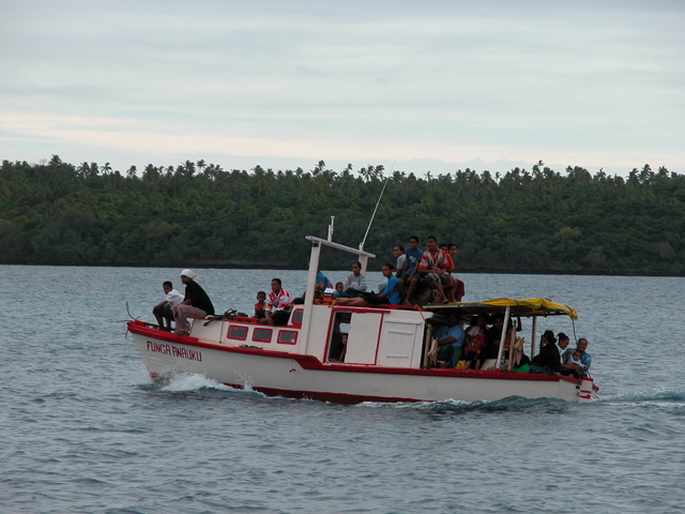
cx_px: 342
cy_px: 257
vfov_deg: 6.7
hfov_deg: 8.9
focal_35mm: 223
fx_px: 4413
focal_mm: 56.7
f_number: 5.2
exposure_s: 1/243
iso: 100
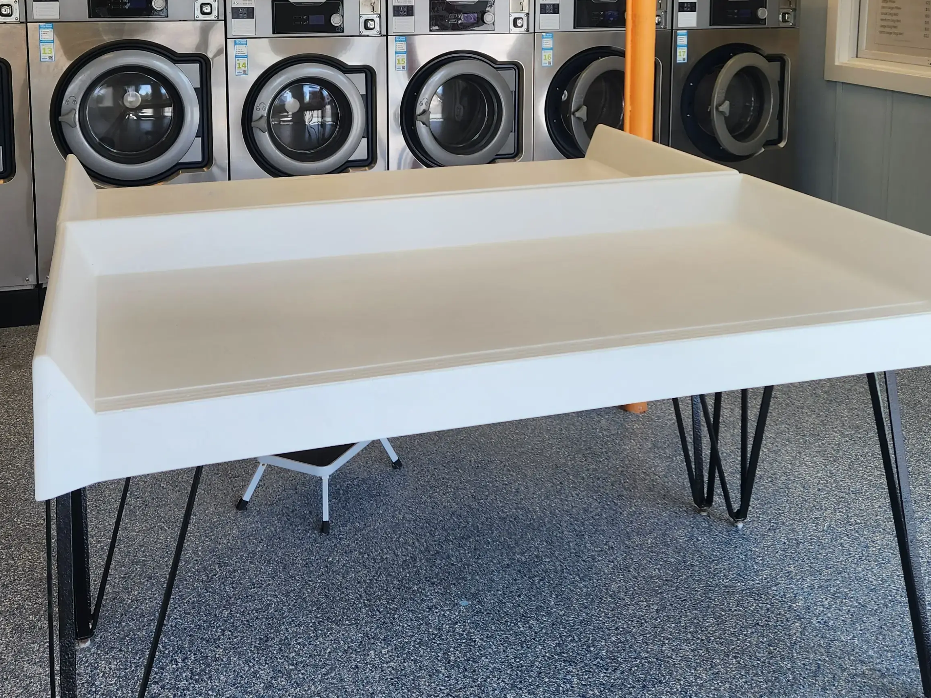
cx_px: 459
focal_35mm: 40
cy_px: 94
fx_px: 1076
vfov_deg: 34.3
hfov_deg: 46.8
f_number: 1.8
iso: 25
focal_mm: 5.4
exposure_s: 1/180
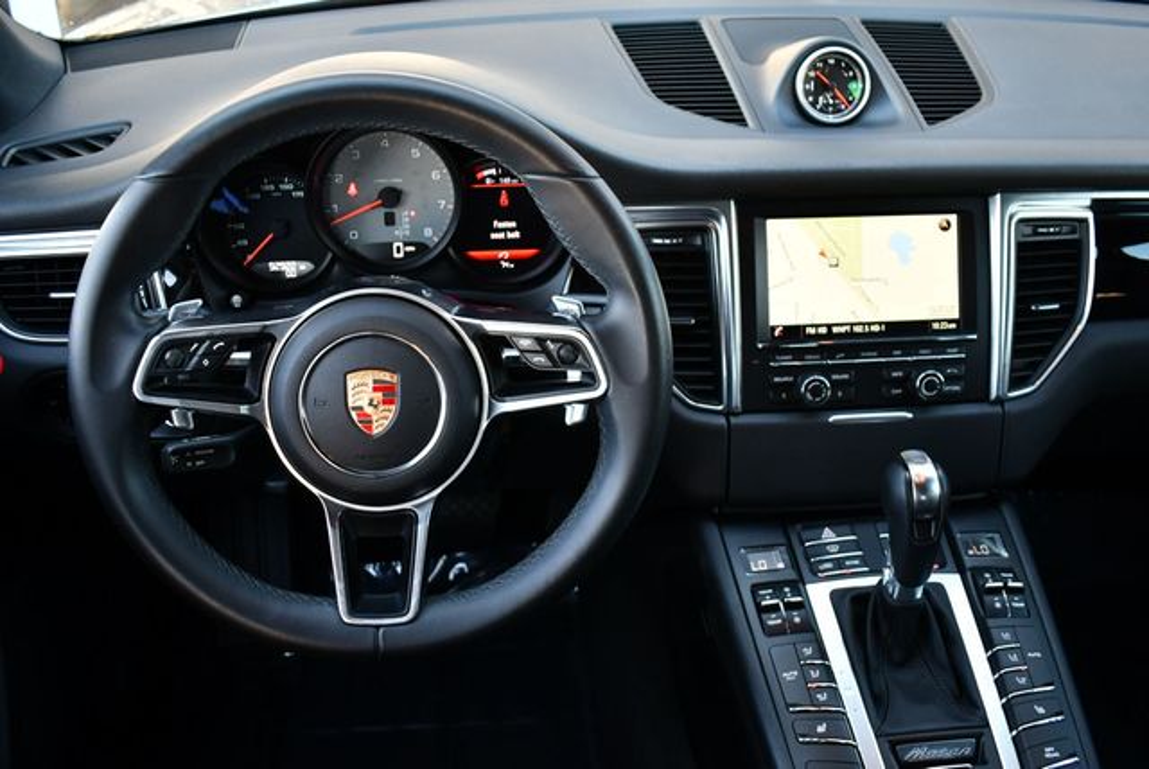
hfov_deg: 53.1
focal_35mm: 36
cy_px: 384
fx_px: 1150
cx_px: 574
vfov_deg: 36.9
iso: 800
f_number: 3.5
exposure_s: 1/200
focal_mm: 18
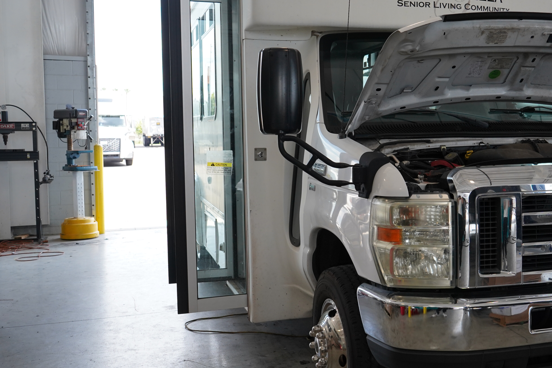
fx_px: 659
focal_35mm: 43
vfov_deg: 31.2
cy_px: 174
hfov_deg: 44.1
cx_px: 405
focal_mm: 28
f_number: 5.6
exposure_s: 1/500
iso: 1000
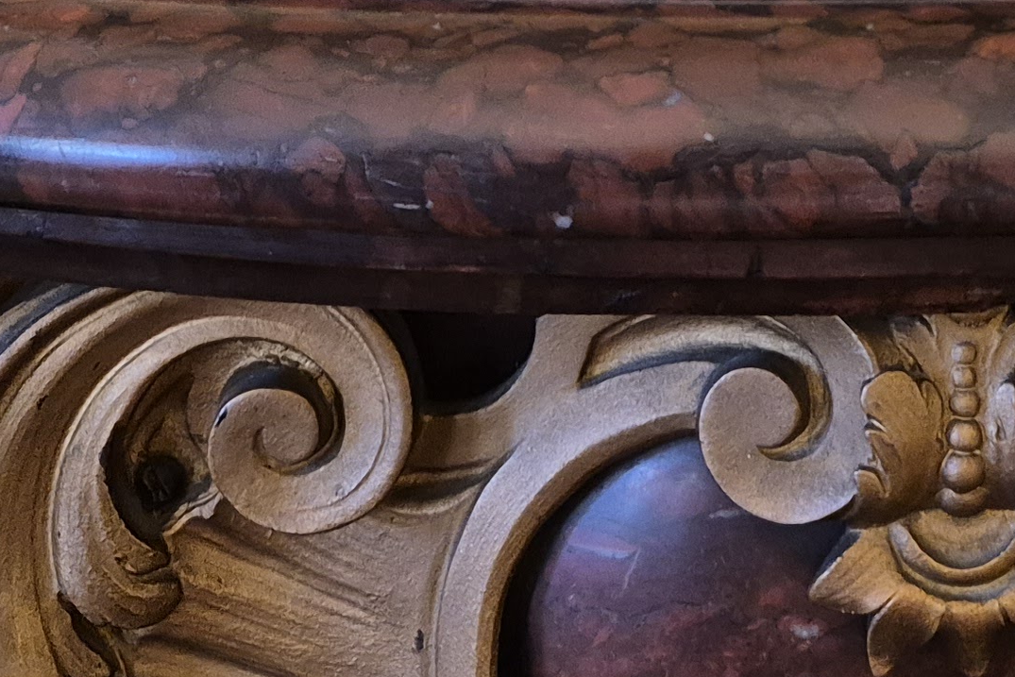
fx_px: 2509
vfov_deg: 14.4
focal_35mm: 89
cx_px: 827
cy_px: -330
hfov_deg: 22.5
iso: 800
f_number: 1.8
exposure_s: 1/100
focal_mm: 5.4
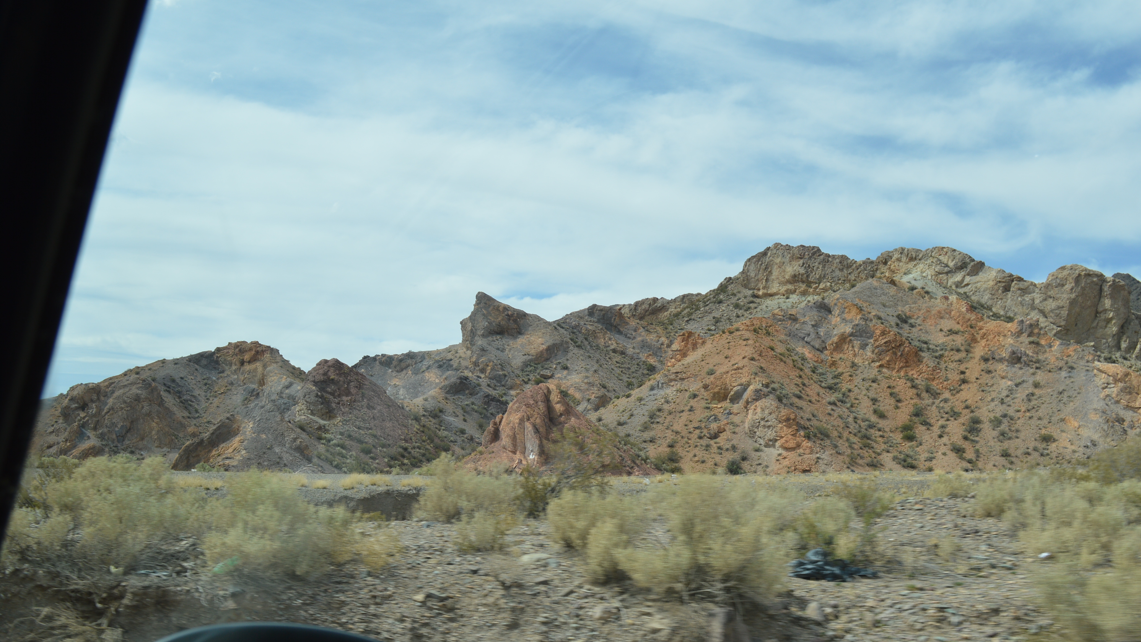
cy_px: 359
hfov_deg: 52.8
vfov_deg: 31.2
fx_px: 1150
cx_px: 573
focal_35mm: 38
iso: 100
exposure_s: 1/250
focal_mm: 24
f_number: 8
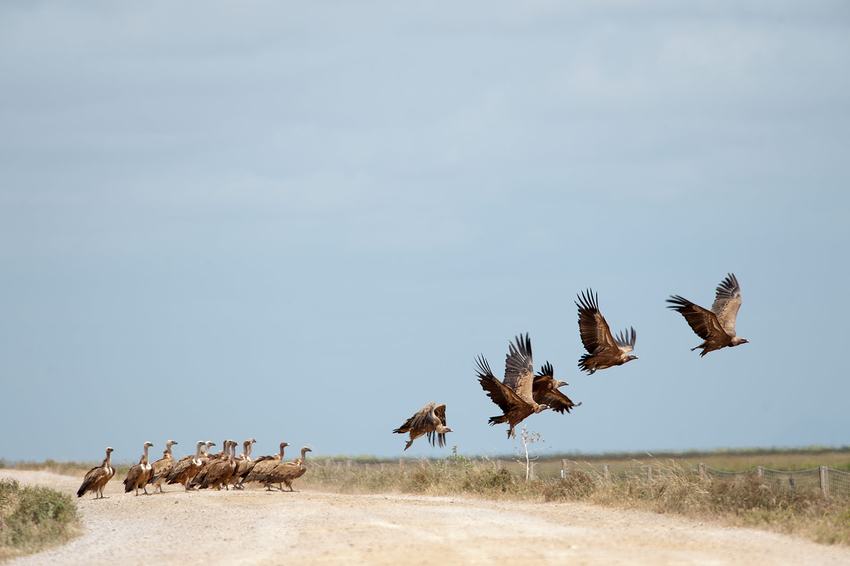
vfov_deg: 3.3
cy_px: 283
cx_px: 425
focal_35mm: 420
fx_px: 9911
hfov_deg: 4.9
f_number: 6.3
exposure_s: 1/400
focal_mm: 420
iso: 200
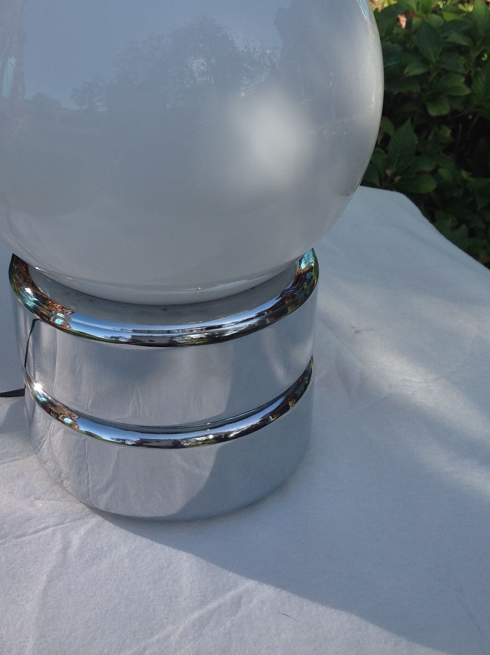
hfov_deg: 29.5
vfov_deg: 38.7
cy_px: 248
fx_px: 927
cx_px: 184
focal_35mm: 49
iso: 50
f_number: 2.4
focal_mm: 4.28
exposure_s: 1/737
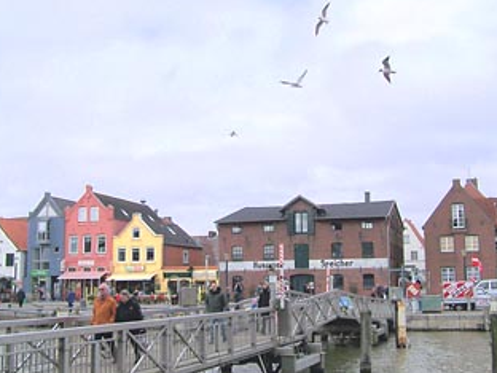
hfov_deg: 41.2
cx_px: 252
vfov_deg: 31.5
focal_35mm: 46
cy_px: 186
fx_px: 660
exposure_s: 1/640
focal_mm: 6.3
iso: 64
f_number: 4
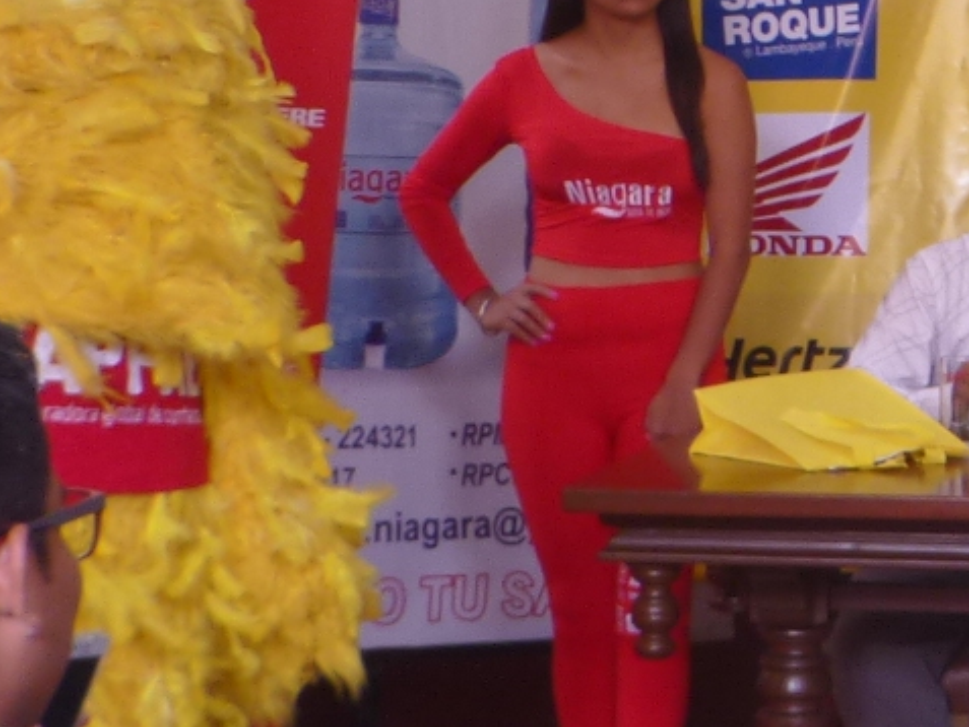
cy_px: 252
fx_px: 4088
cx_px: 1568
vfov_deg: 10.2
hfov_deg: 12.6
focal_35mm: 146
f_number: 3.7
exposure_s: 1/15
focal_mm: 6.1
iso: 100
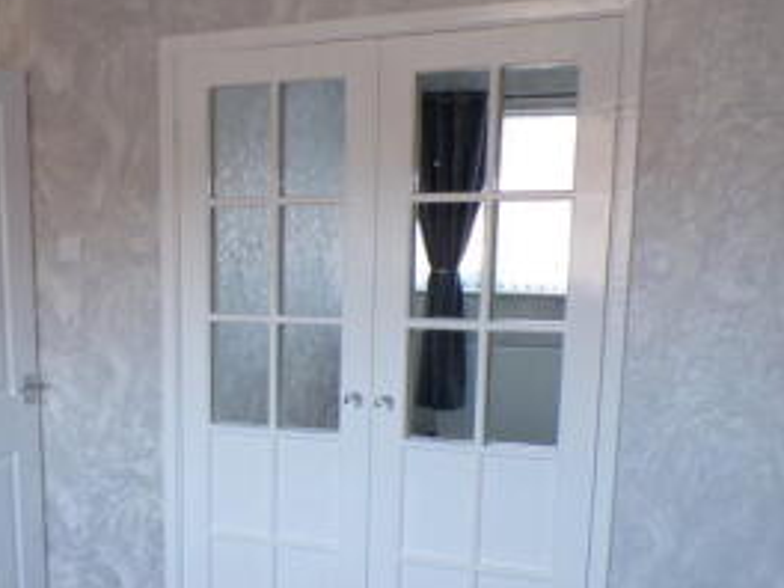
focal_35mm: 53
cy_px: 459
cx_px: 135
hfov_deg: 34.8
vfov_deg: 27.1
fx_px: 1200
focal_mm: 4.3
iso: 193
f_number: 3
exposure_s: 1/34
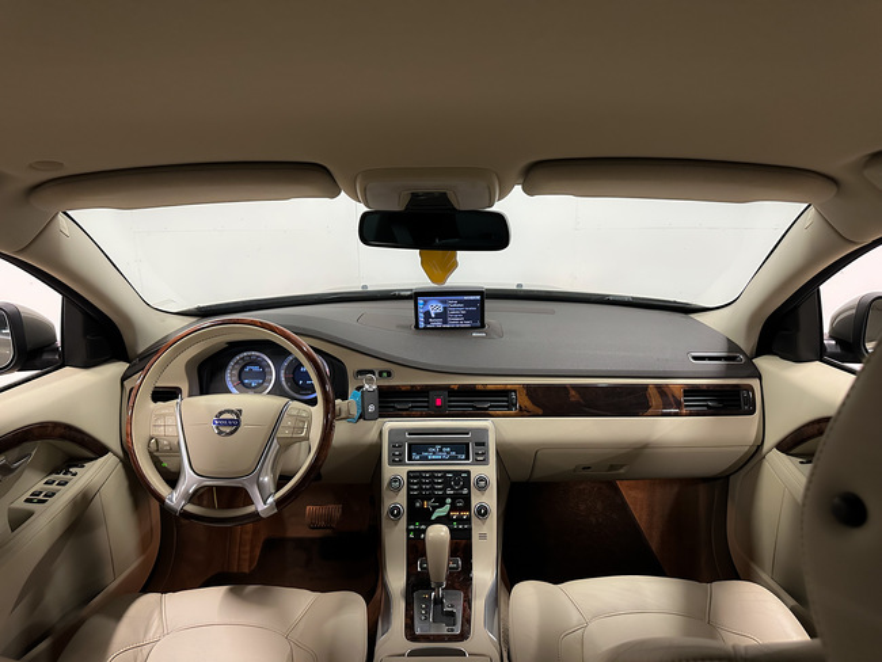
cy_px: 331
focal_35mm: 24
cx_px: 441
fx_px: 612
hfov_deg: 71.6
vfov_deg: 56.8
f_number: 1.8
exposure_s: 1/60
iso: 640
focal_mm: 6.86
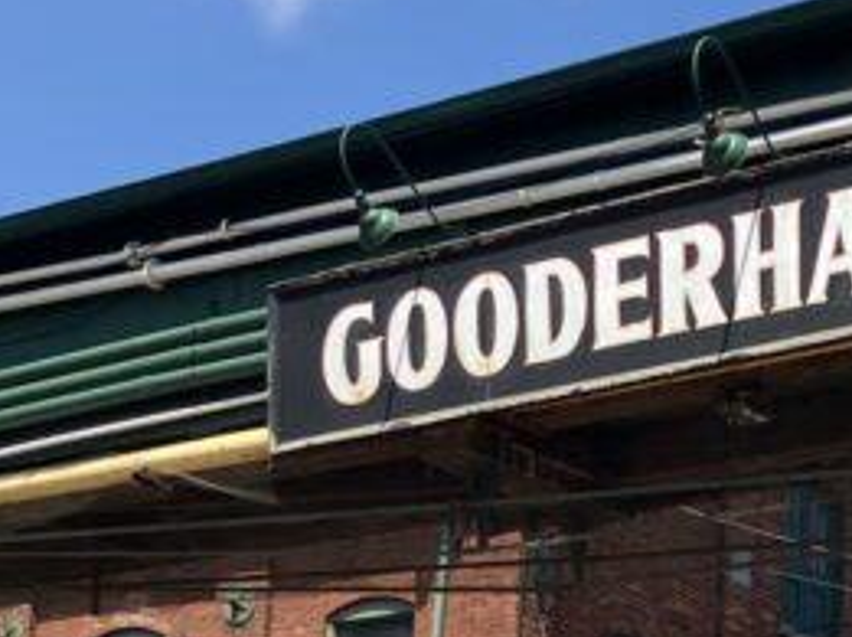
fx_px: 2704
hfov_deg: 17.8
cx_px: 620
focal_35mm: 110
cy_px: 869
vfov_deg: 12.9
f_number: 1.8
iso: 32
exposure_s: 1/1312
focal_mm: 3.99
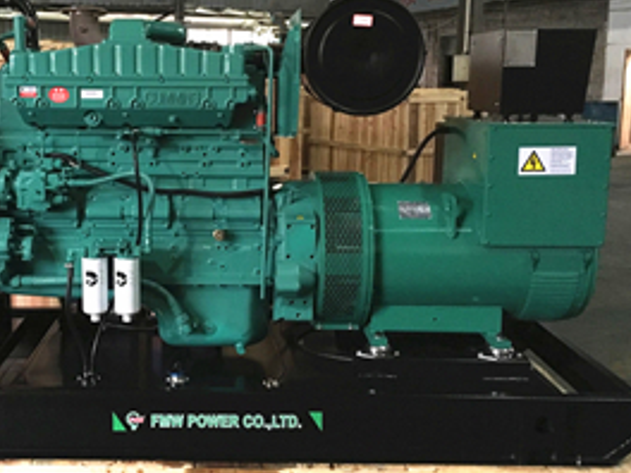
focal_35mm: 44
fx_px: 802
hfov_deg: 42.3
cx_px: 201
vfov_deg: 32.8
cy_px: 201
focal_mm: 4.15
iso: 800
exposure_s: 1/17
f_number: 2.2
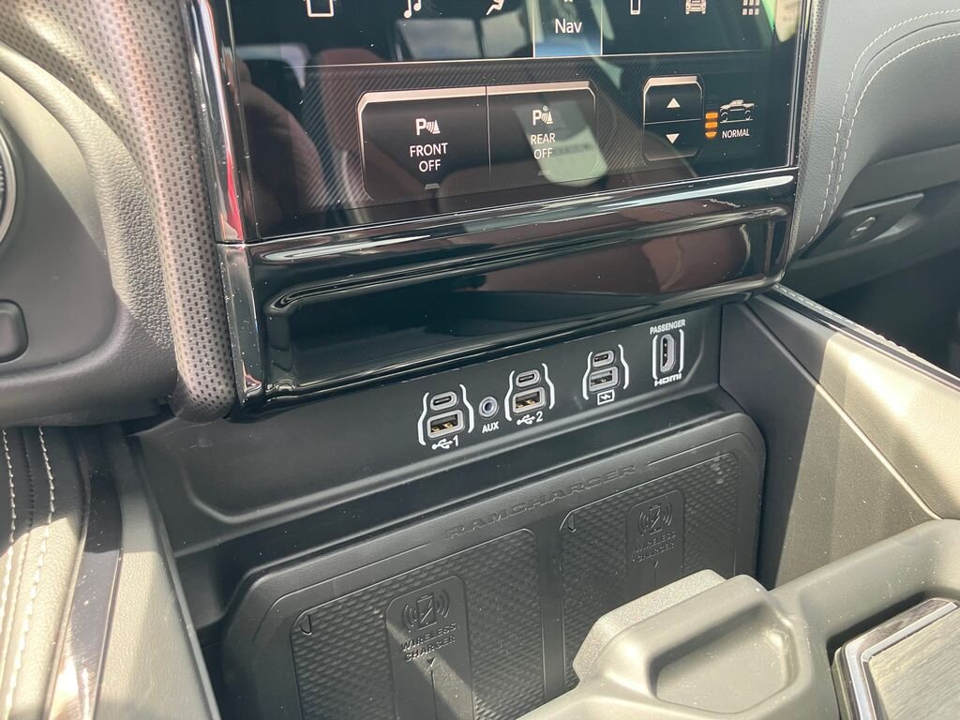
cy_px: 360
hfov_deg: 63.4
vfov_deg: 49.7
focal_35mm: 28
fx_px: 777
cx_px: 480
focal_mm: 3.99
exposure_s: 1/60
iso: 80
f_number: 1.8
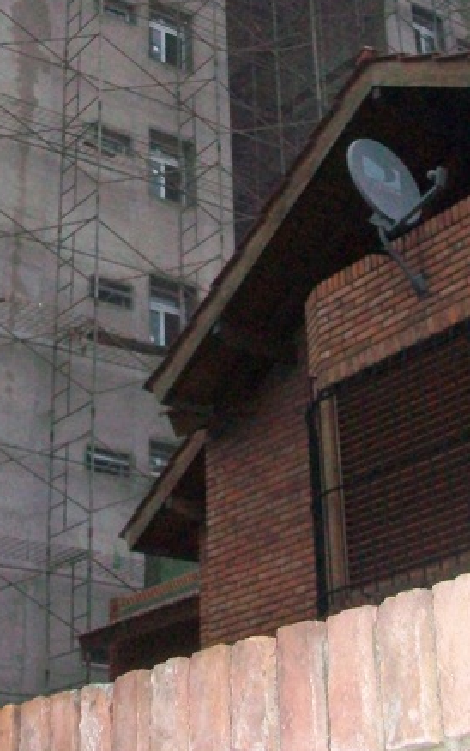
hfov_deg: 20.8
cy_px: 113
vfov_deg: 31.8
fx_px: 1270
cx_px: 136
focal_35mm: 62
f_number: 2.8
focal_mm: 5.7
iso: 400
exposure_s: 1/125
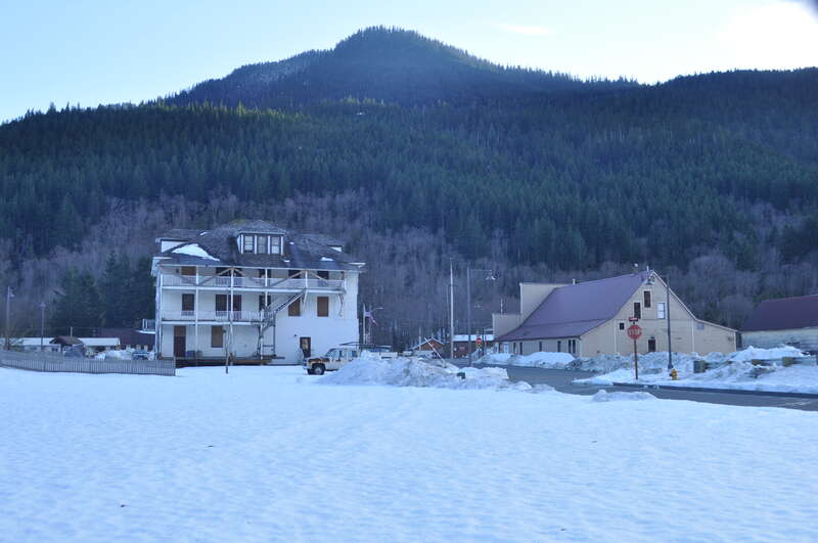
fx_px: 817
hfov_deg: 53.2
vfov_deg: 36.8
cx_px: 409
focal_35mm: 36
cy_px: 272
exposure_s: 1/200
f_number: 7.1
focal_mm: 24
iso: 200
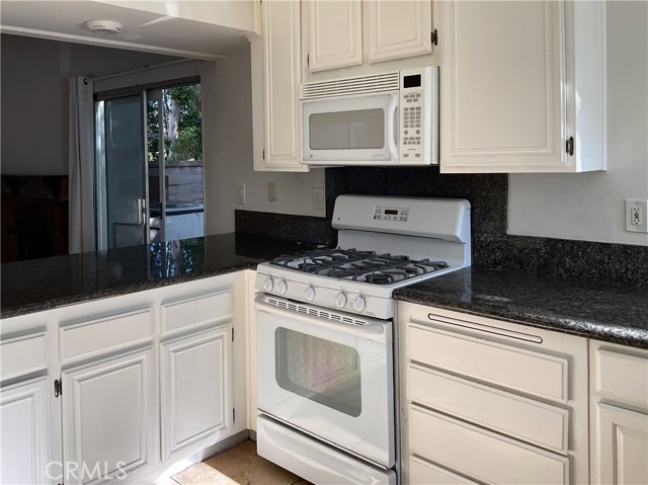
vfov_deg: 48.2
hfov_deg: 61.7
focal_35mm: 29
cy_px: 242
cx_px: 324
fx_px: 542
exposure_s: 1/122
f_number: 1.8
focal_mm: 3
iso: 16
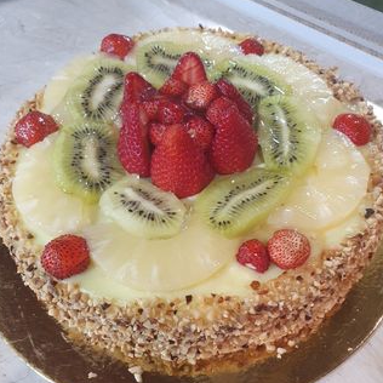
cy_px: 227
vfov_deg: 52.2
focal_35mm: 31
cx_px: 190
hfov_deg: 52.5
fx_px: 388
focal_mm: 4.32
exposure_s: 1/50
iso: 320
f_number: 2.4
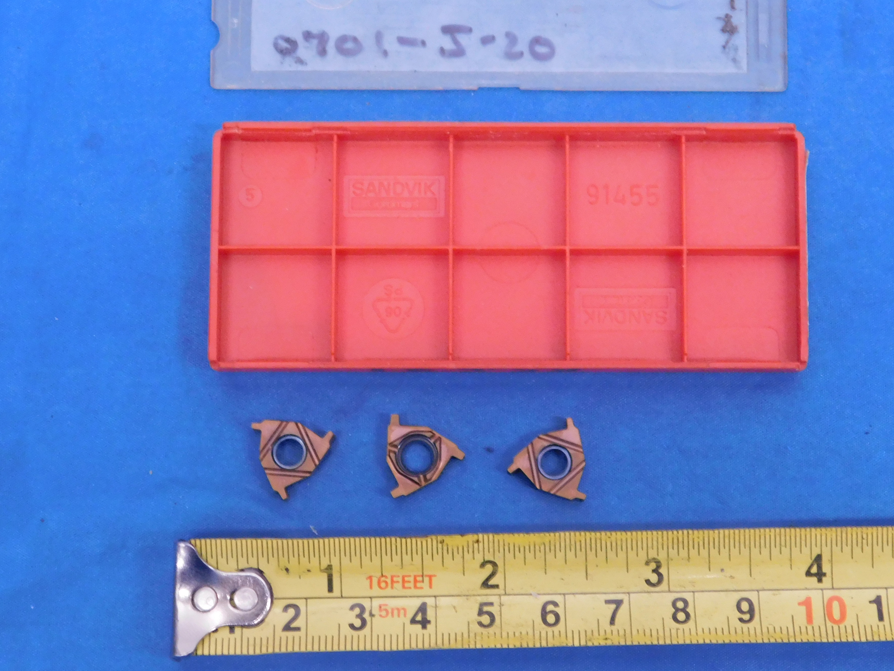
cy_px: 270
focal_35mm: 93
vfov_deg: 15.9
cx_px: 501
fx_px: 2402
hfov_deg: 21.1
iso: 400
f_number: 4.3
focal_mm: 12.6
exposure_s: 1/25
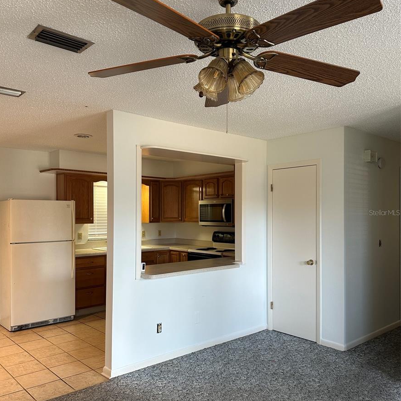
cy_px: 212
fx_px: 380
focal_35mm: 29
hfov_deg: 55.6
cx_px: 196
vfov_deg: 55.6
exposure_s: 1/60
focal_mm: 6.86
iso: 125
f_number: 1.78
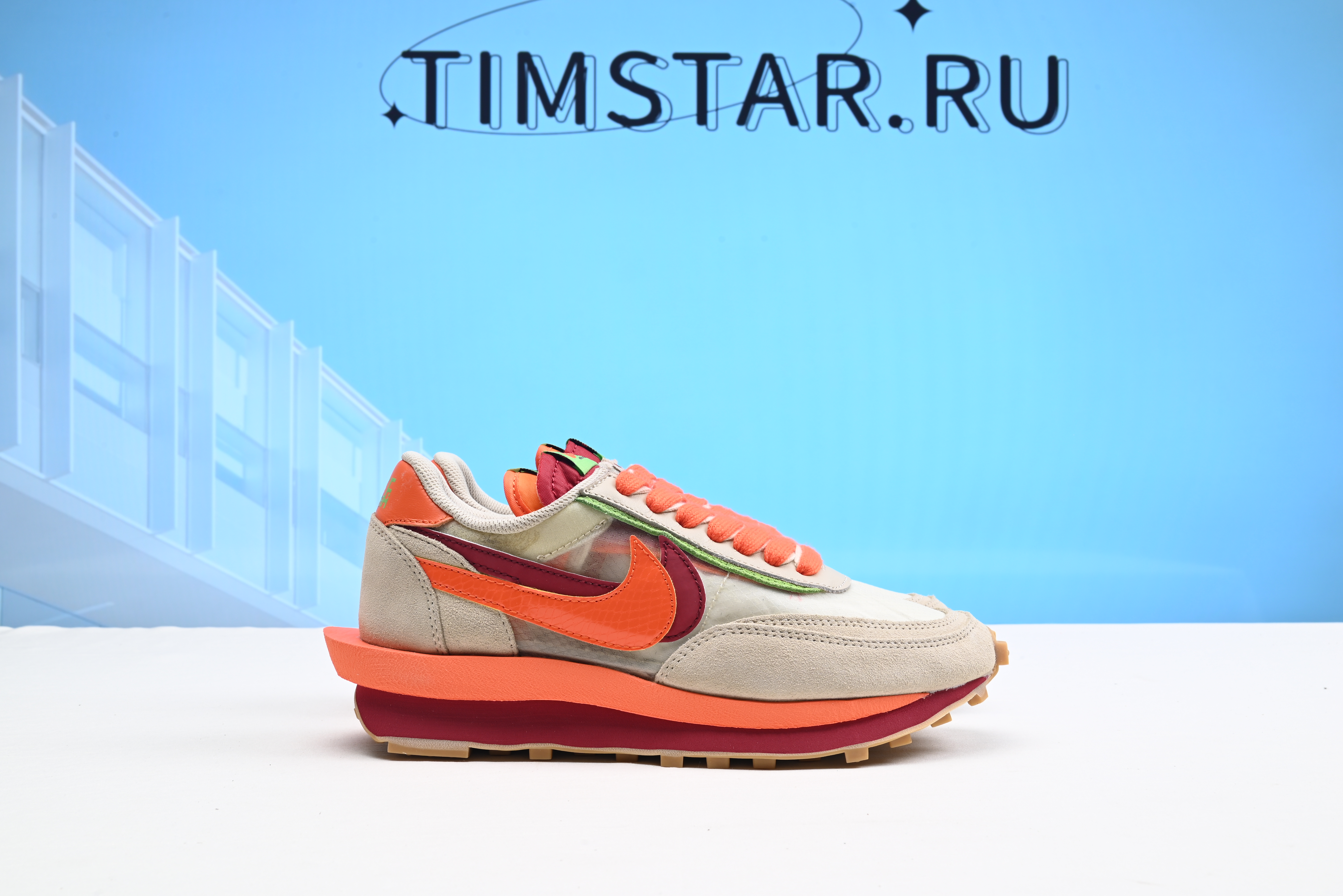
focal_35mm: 38
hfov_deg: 50.7
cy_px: 448
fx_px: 1418
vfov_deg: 35.1
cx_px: 672
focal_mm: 38
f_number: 16
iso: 100
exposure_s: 1/2
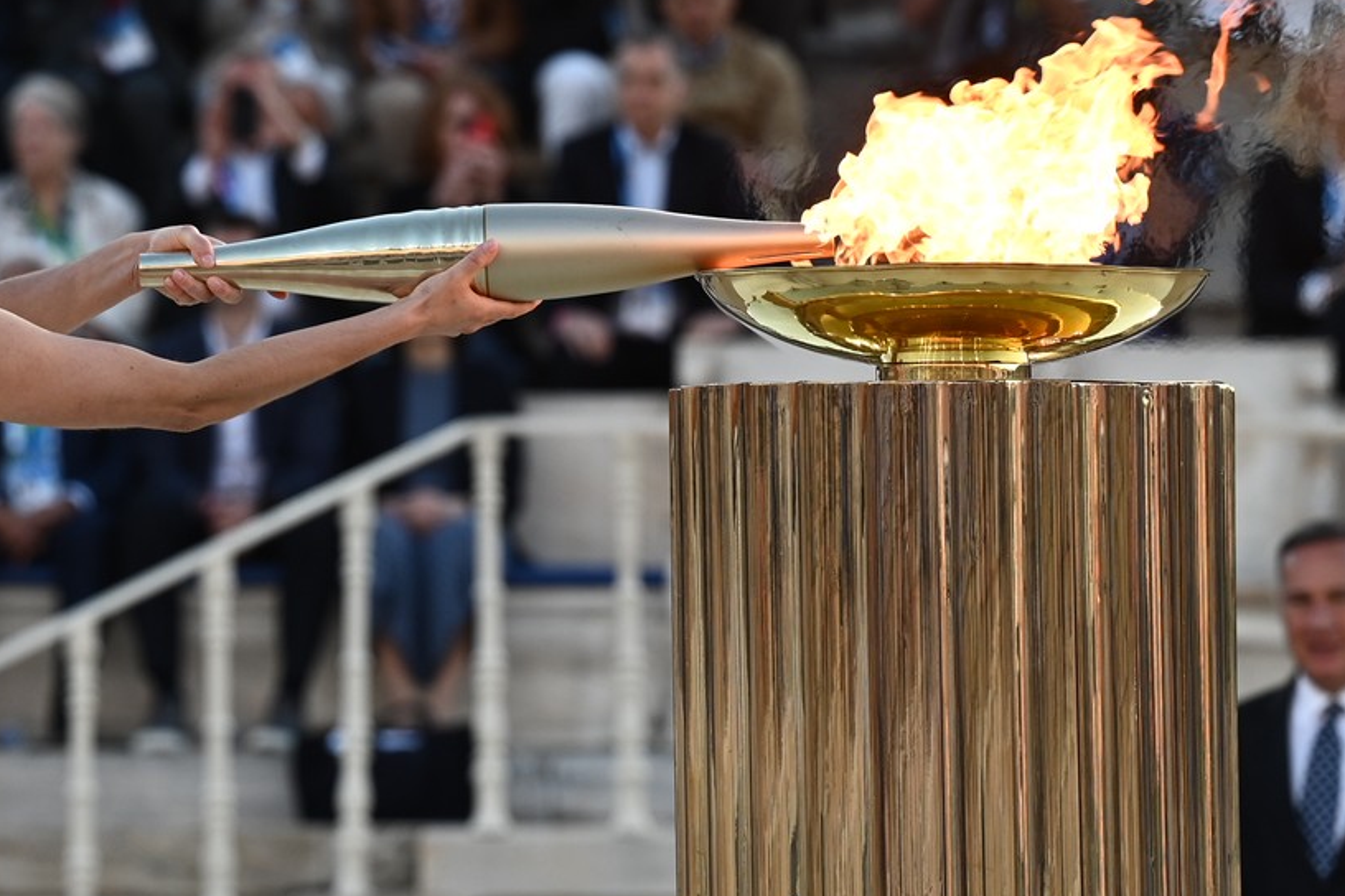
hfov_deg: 7.0
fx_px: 10983
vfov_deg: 4.7
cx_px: 471
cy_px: 413
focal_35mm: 294
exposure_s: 1/320
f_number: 5
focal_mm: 200
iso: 250
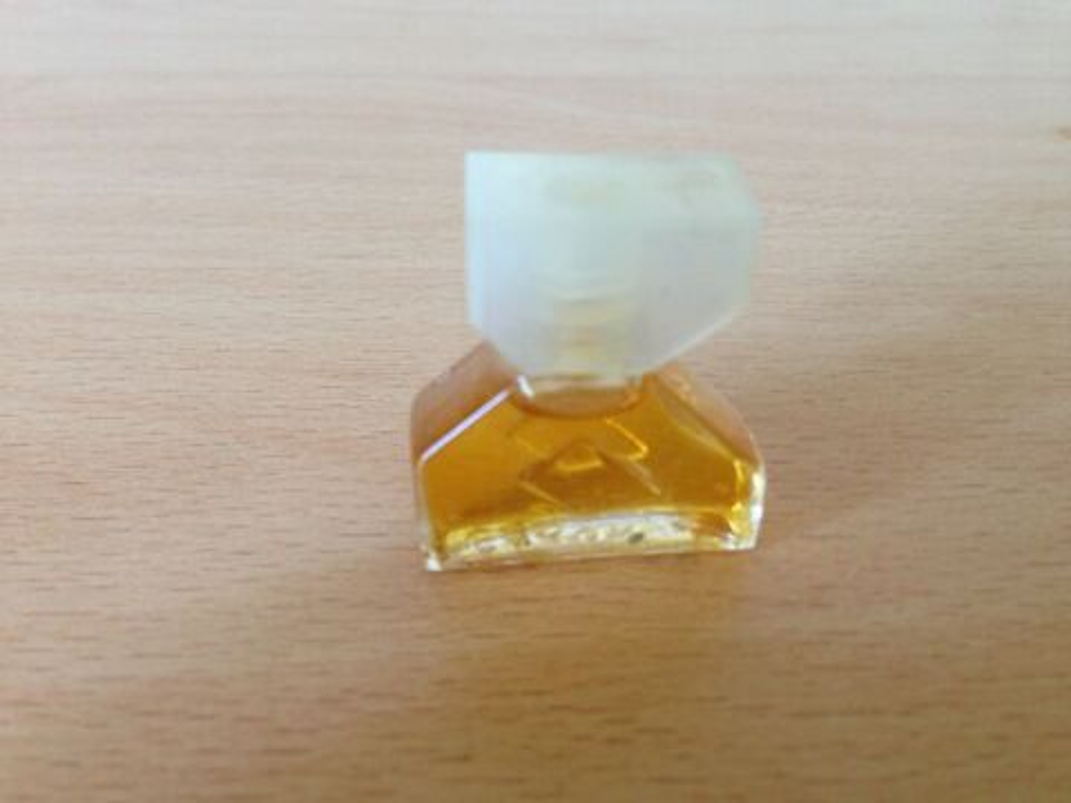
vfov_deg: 42.9
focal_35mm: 33
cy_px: 402
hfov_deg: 55.4
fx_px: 1021
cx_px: 536
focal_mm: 4.13
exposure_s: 1/20
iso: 100
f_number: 2.4
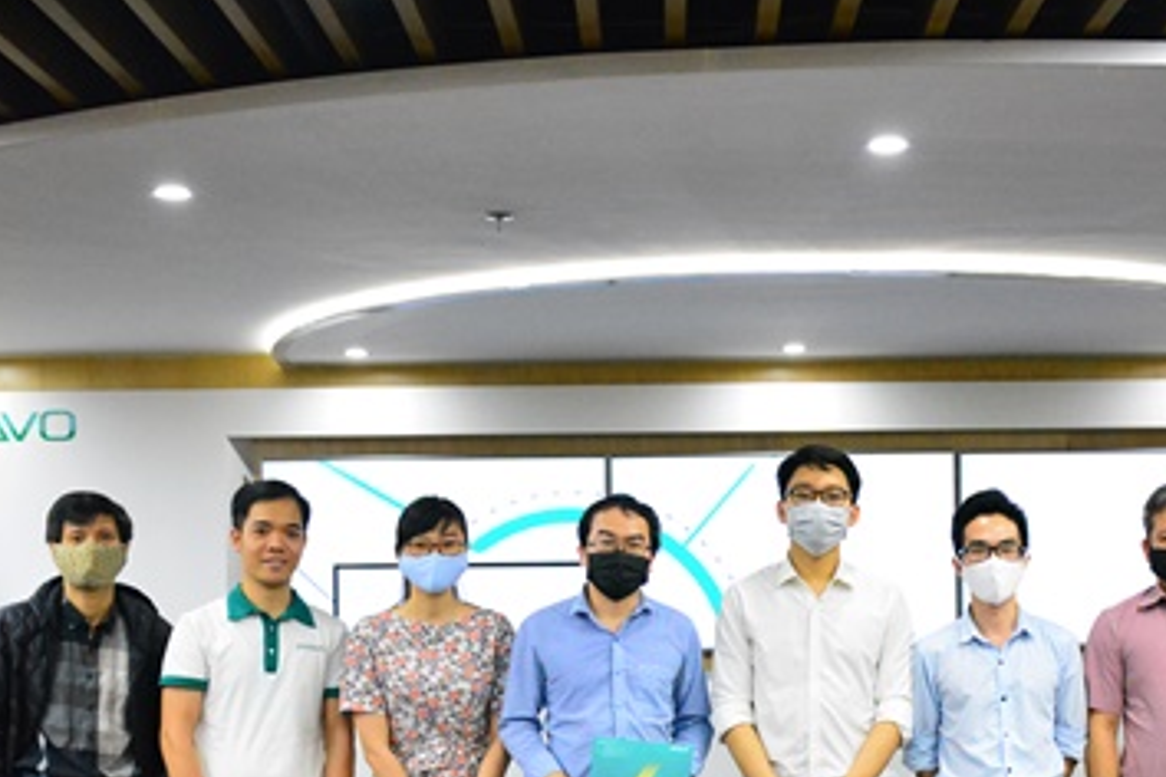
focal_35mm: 56
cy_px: 538
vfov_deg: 24.0
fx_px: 1814
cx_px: 672
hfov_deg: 35.6
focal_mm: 24
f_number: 4
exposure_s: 1/500
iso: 6400
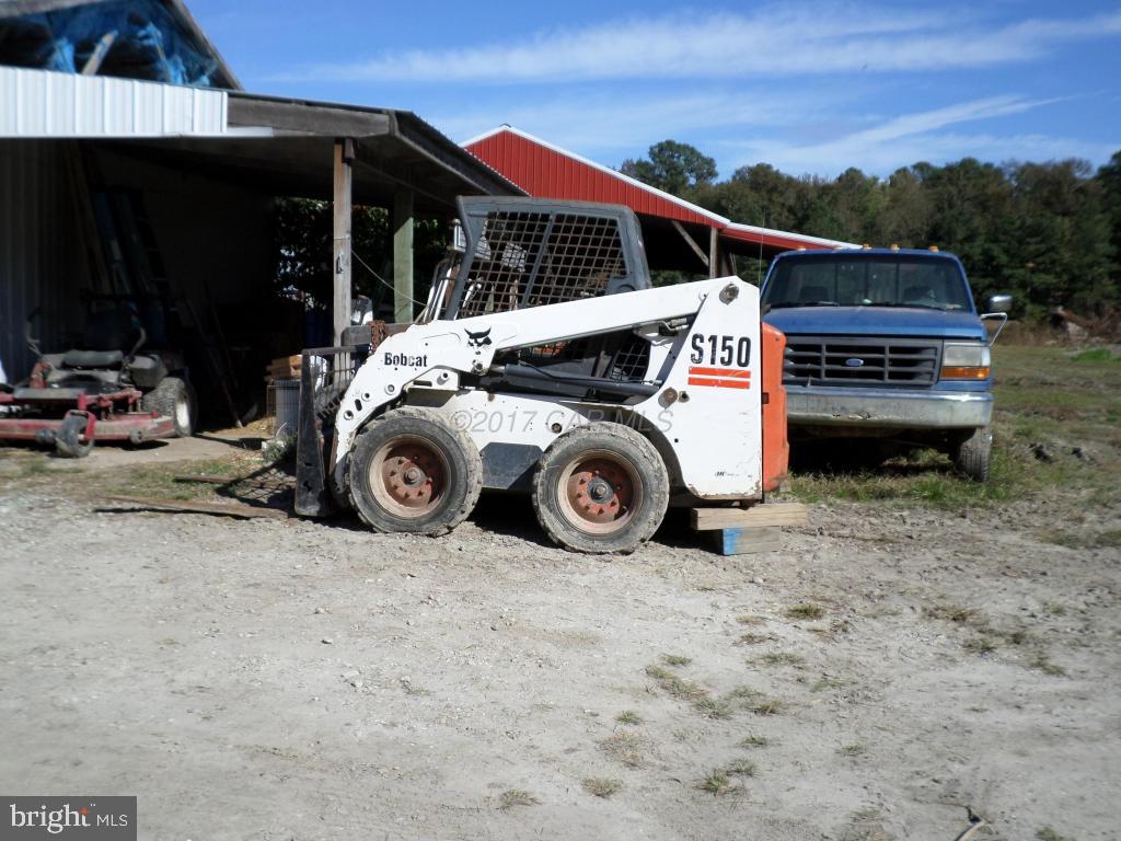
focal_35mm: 36
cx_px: 560
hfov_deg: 51.4
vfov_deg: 39.7
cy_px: 420
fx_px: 1166
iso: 80
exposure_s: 1/1500
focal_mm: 6.5
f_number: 3
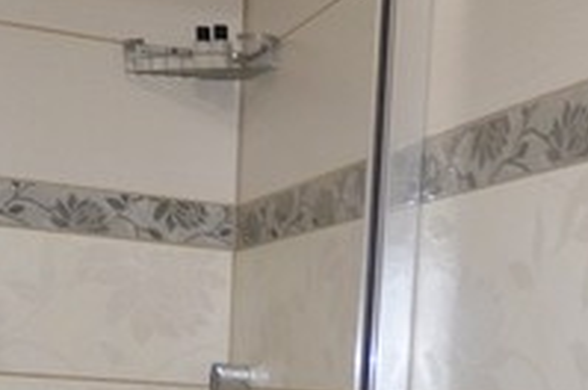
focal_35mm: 77
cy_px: 653
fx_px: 1256
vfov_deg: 15.6
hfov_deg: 26.1
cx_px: 414
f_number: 3.5
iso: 1000
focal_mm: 10
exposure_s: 1/60
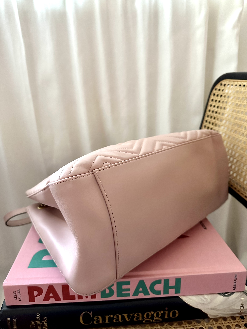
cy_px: 164
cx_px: 124
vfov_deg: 71.6
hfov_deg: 56.8
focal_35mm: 24
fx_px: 228
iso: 1000
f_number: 1.78
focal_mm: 6.86
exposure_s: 1/54
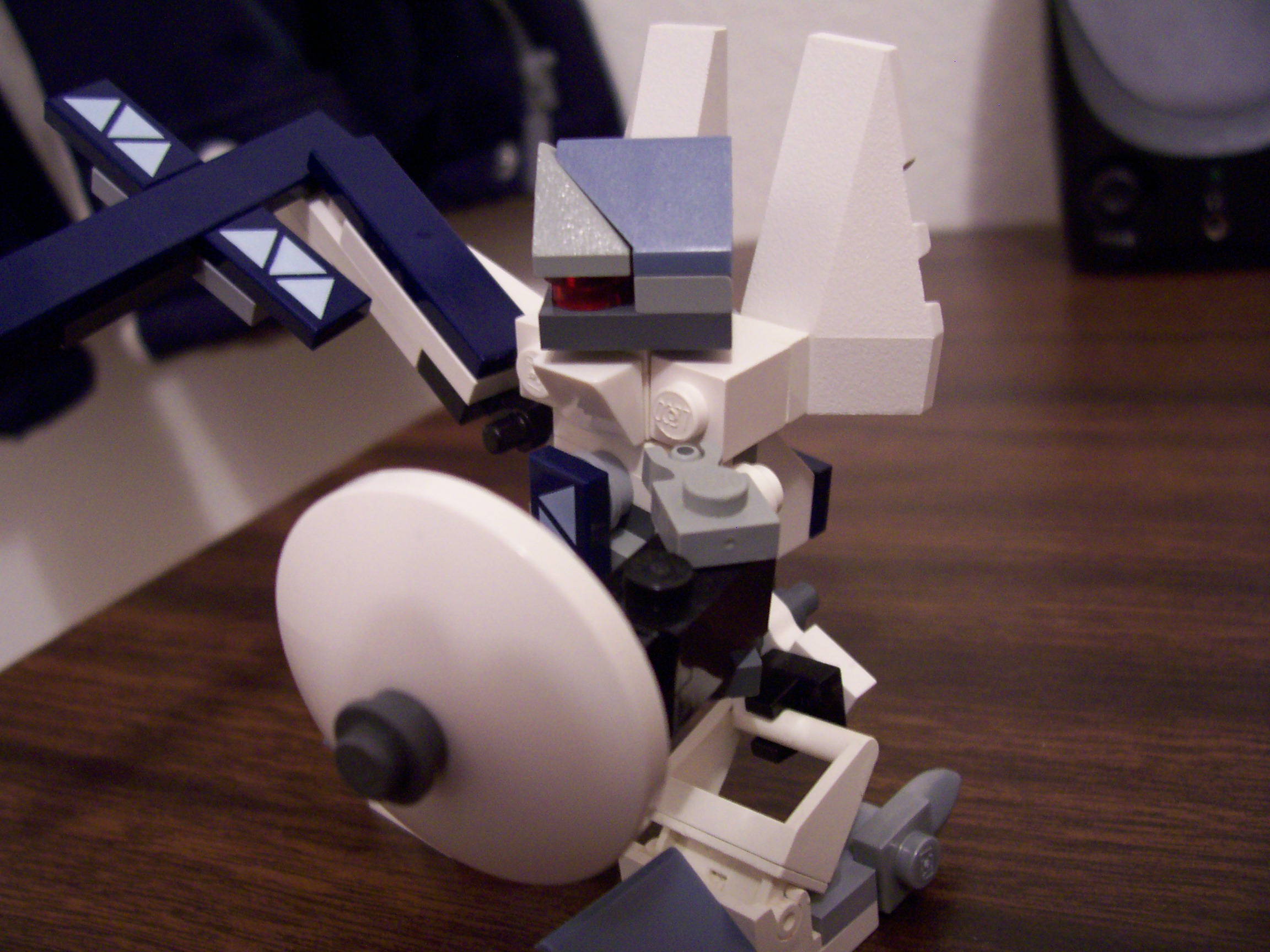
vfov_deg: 41.8
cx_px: 635
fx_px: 1247
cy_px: 476
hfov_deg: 54.0
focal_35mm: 34
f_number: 2.7
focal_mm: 5.6
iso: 160
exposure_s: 1/8
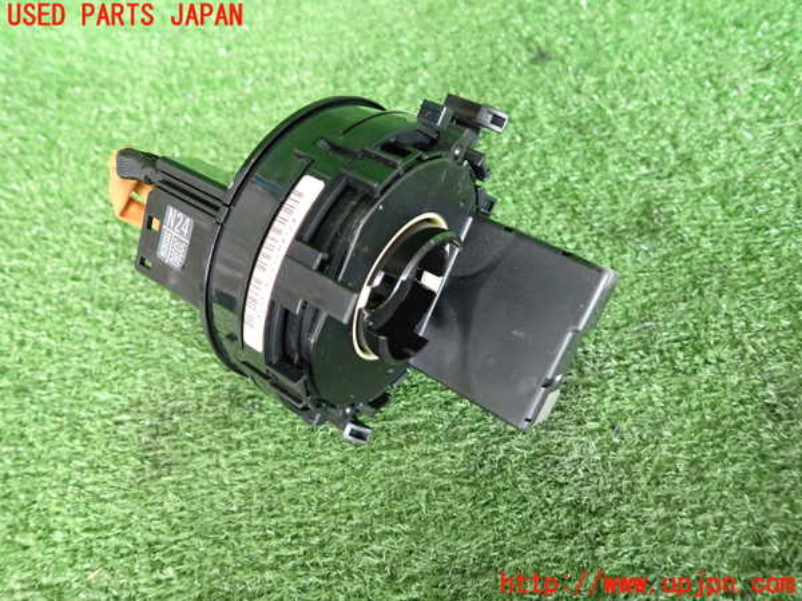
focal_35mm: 25
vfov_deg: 54.9
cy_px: 300
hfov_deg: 69.4
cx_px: 401
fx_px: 579
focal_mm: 4.5
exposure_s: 1/80
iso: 400
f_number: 2
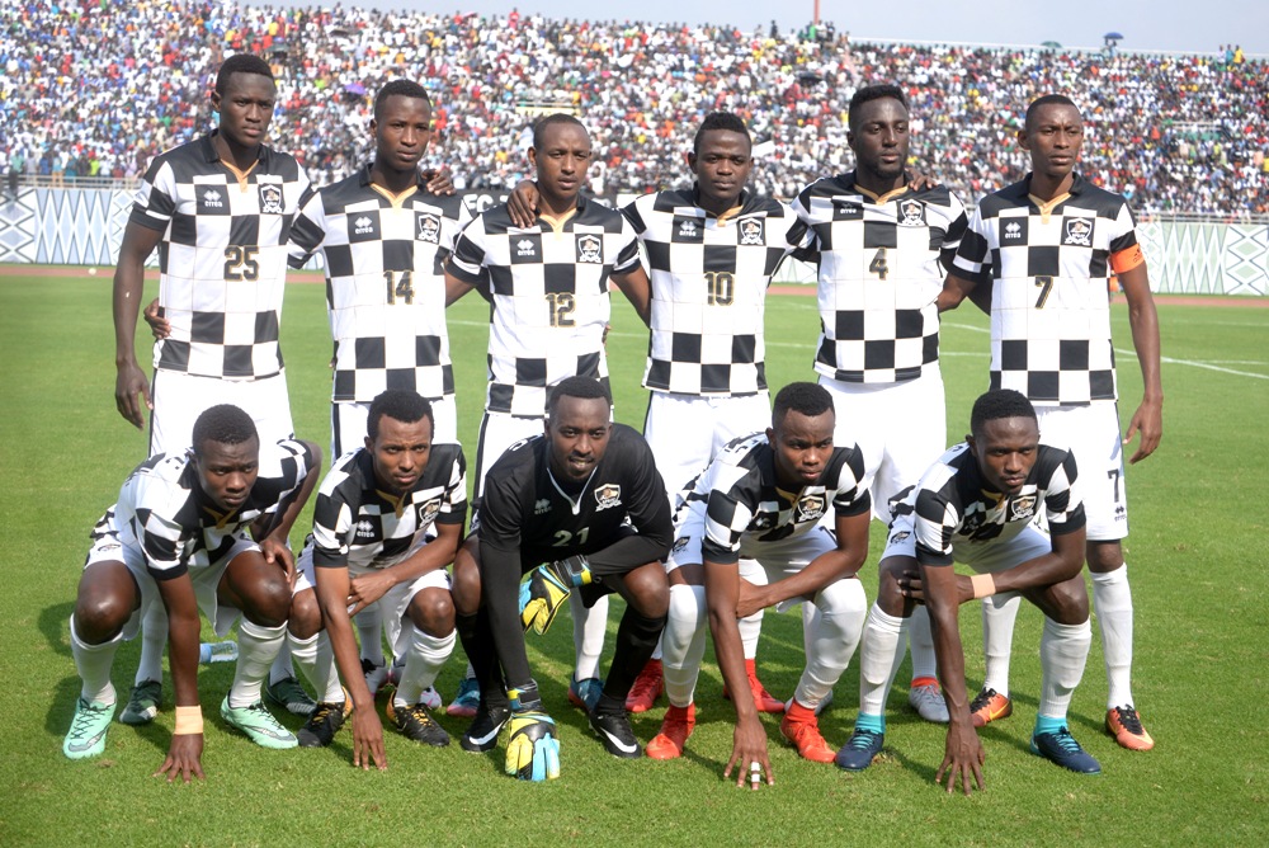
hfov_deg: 30.9
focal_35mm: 65
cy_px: 424
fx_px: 2292
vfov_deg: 20.9
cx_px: 634
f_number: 4.8
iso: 560
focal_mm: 65
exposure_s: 1/2000
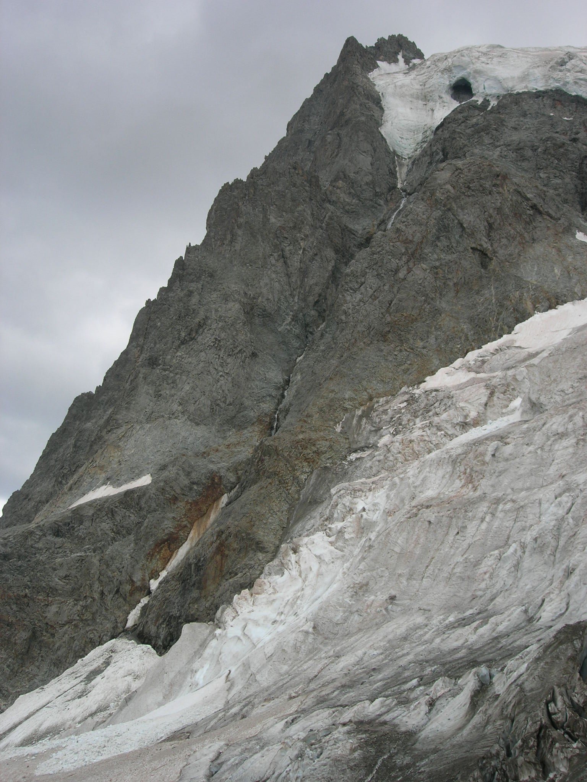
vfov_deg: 49.0
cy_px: 391
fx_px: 859
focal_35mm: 38
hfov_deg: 37.7
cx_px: 294
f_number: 4.8
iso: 64
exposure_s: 1/175
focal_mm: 7.8
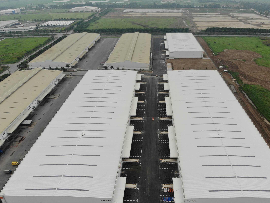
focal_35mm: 29
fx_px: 226
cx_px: 152
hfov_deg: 61.5
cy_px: 118
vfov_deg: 48.0
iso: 106
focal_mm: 4.5
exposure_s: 1/362
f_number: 2.8
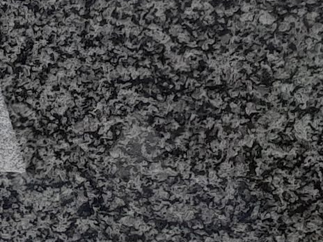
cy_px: 364
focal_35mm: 151
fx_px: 1409
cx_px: -362
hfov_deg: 11.5
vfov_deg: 9.5
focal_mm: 4.6
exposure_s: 1/171
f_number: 2
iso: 20
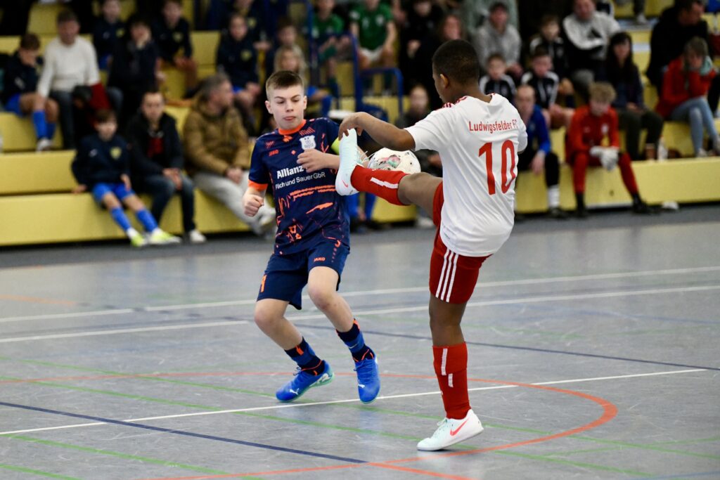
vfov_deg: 10.2
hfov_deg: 15.2
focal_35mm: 135
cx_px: 360
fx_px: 2700
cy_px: 240
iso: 8000
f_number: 2.8
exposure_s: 1/1600
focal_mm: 135
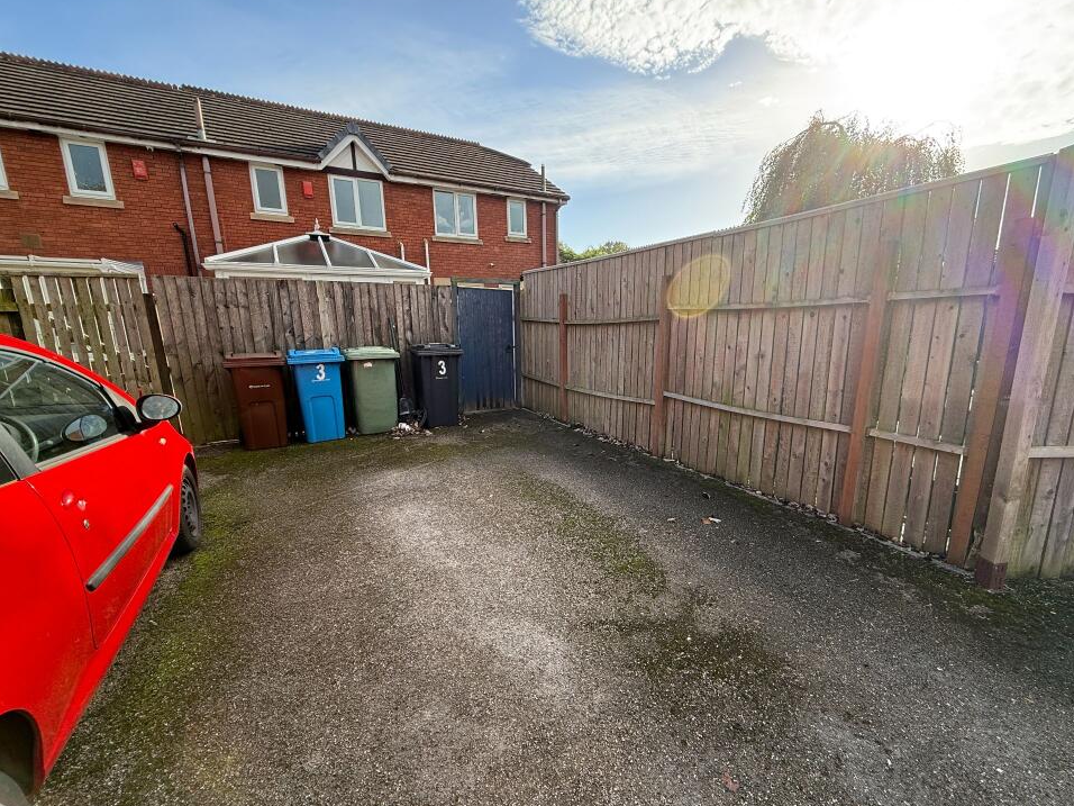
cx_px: 574
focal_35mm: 15
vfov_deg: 81.7
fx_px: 465
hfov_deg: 98.0
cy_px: 416
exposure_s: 1/388
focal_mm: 2.22
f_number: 2.2
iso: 64
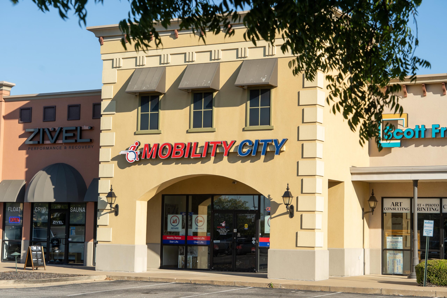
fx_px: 869
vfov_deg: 19.5
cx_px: 224
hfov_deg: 28.8
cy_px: 149
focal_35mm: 70
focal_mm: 70
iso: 125
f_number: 6.3
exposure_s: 1/250
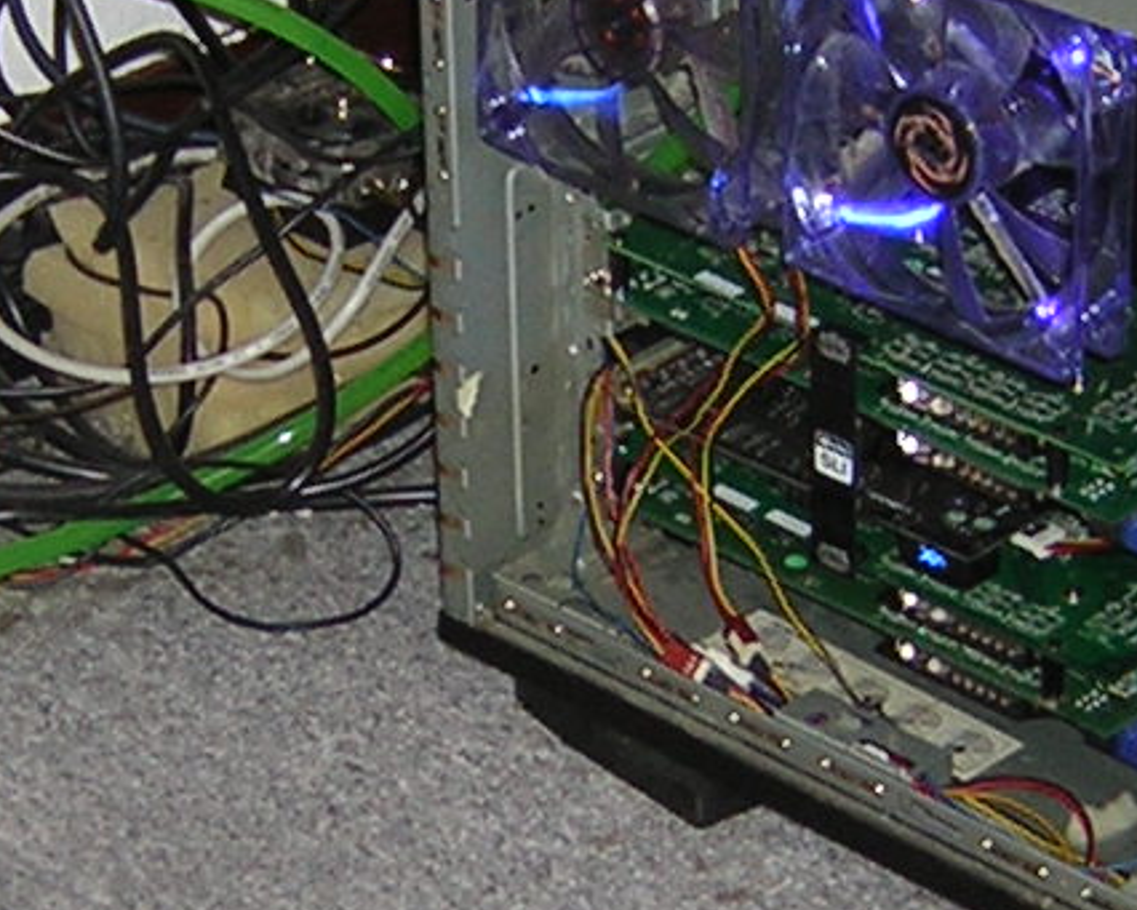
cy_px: 520
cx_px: 654
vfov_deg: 11.7
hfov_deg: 14.6
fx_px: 4443
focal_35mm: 132
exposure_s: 1/60.1
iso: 50
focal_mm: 4.7
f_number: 2.6
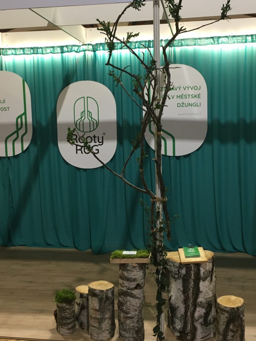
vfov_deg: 43.8
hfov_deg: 33.6
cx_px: 122
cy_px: 159
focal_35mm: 43
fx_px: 424
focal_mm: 4.15
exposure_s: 1/33
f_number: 2.2
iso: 125
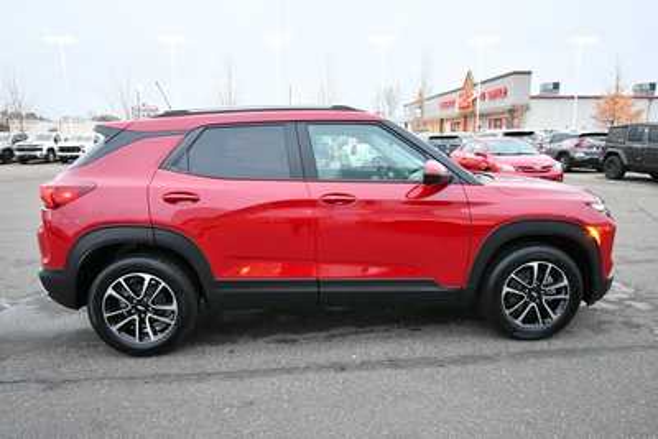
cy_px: 220
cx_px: 329
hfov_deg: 73.7
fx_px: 439
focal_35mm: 24
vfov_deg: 53.2
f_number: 5.3
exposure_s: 1/60
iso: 4000
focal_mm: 16
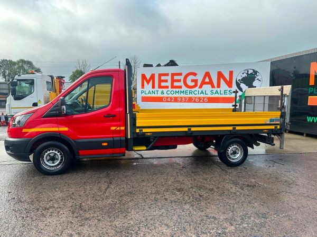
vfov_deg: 56.8
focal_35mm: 24
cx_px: 158
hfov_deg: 71.6
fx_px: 220
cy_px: 118
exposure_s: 1/521
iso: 80
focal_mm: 6.86
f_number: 1.78
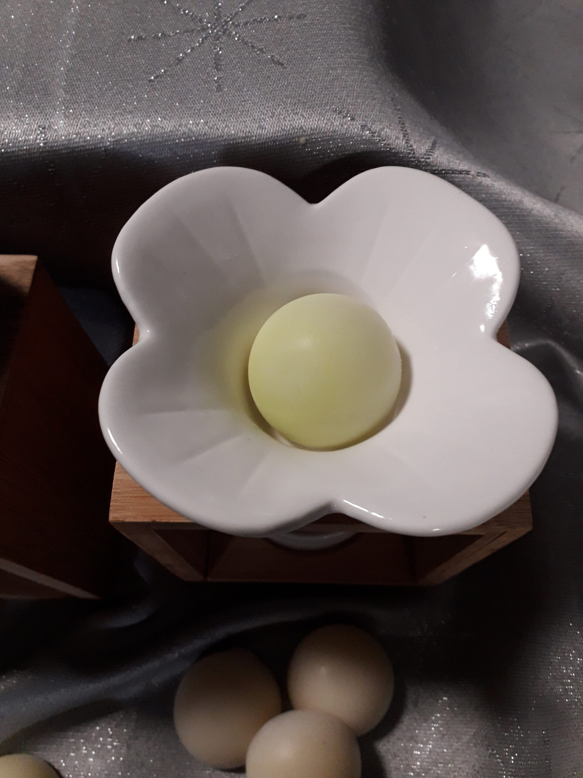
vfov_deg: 65.3
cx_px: 292
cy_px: 389
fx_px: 606
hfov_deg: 51.4
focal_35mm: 27
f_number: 1.9
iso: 200
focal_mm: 3.6
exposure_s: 1/50
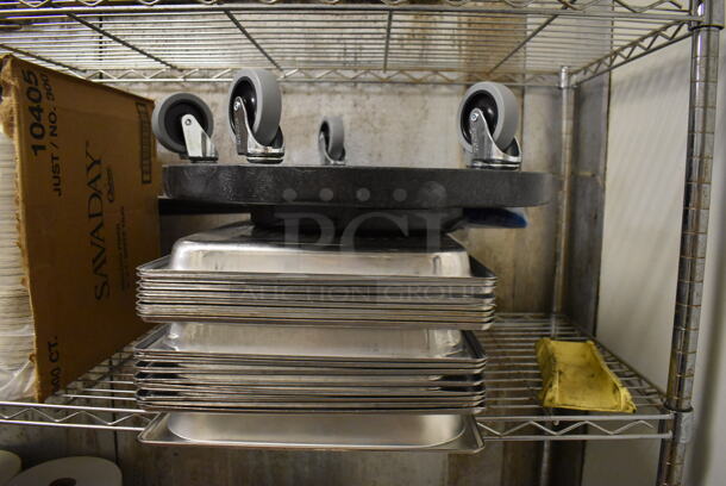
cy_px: 243
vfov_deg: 48.0
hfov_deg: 67.3
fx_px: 545
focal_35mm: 27
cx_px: 363
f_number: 3.5
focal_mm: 18
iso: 4000
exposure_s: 1/125
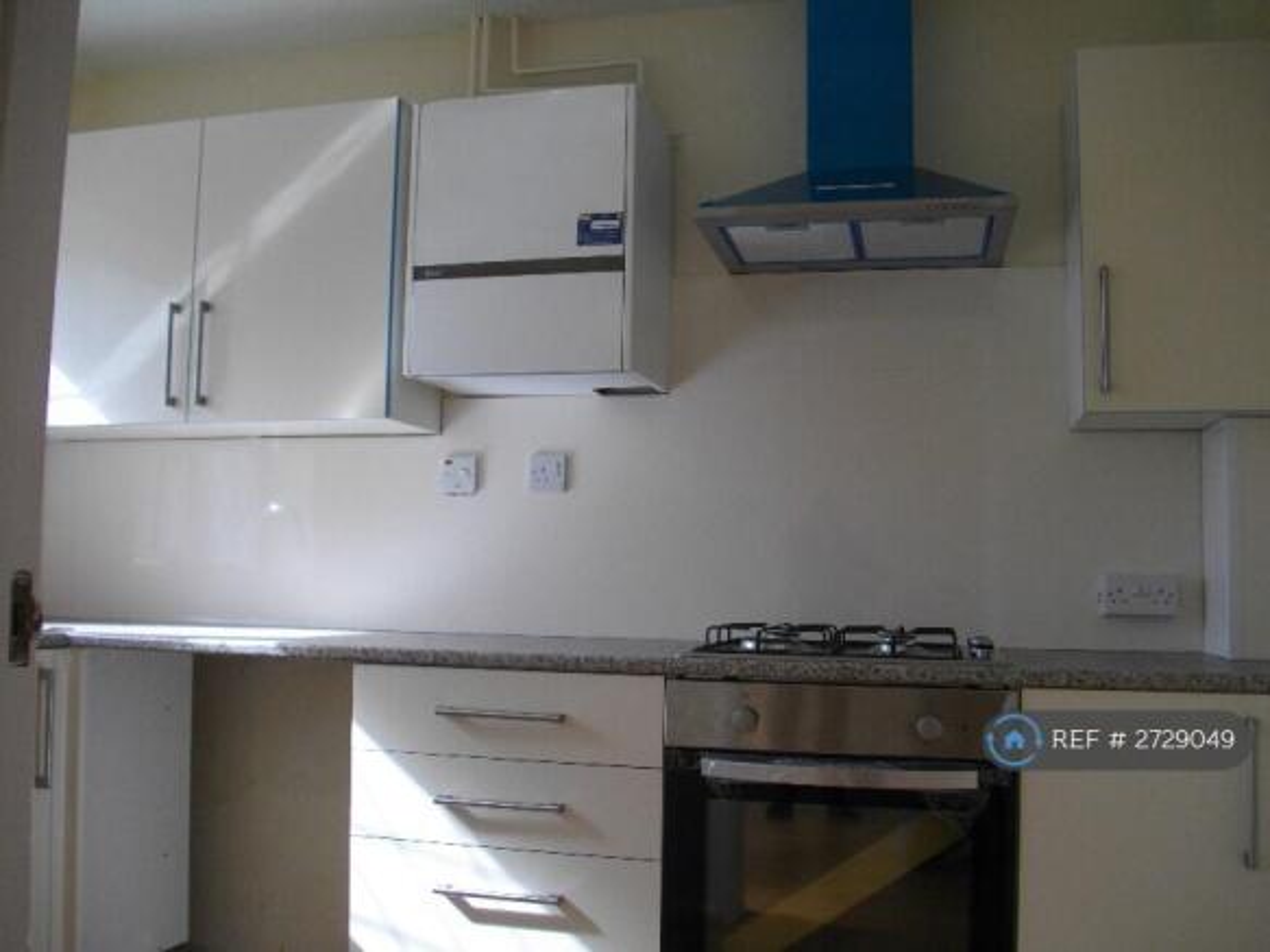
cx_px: 635
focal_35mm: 32
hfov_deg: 56.8
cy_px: 476
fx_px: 1174
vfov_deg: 44.1
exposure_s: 1/160
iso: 100
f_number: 2.9
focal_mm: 5.7
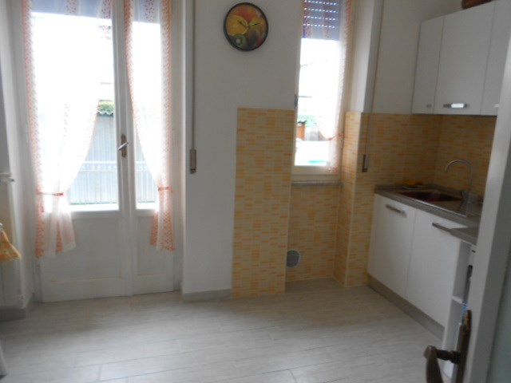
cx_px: 256
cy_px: 192
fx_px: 384
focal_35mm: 26
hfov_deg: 67.3
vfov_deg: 53.1
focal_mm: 4.6
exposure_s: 1/30
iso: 100
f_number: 3.2
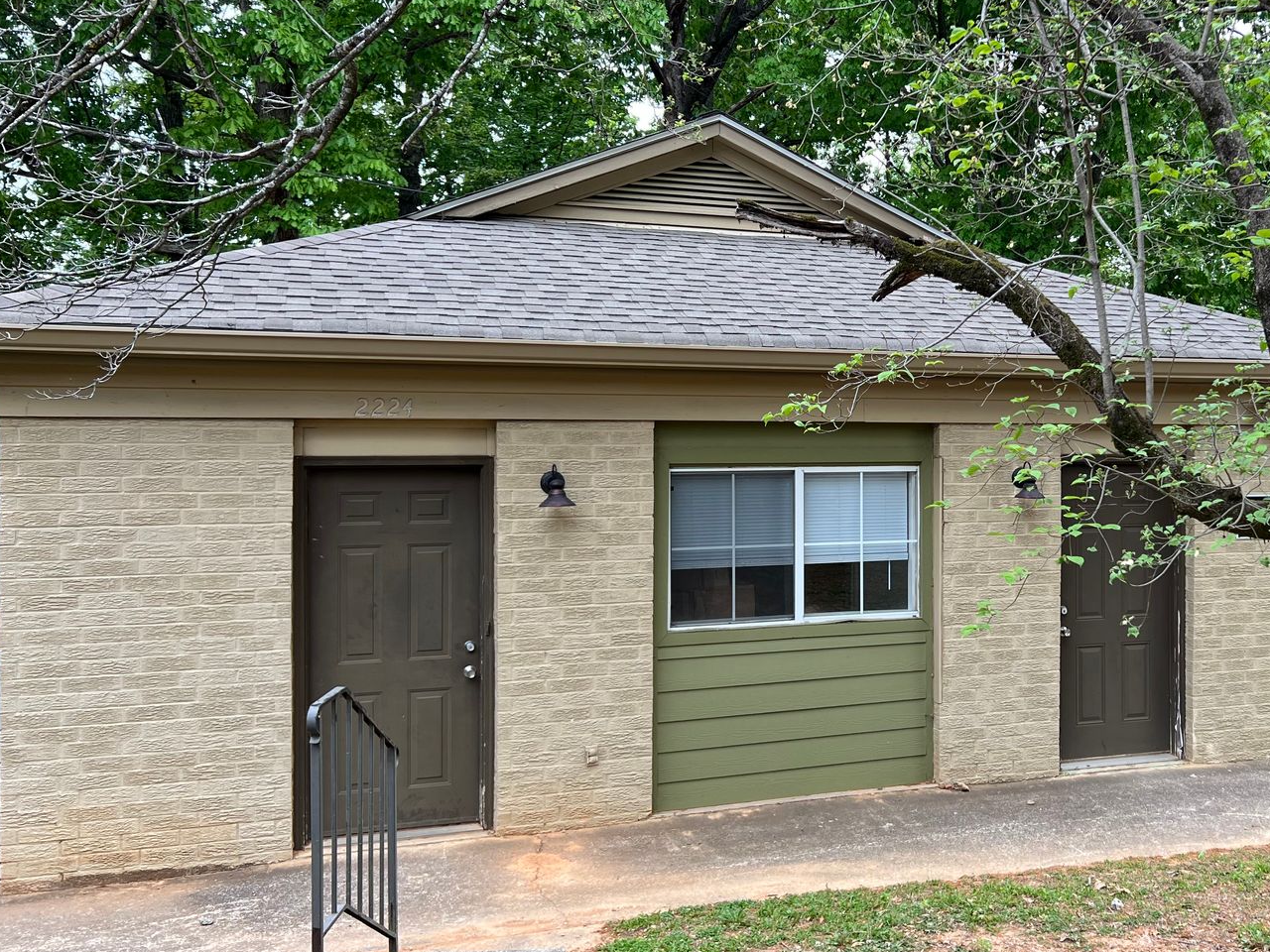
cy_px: 435
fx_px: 1431
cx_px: 942
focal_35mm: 39
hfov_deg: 46.3
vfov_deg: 36.8
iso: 40
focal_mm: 5.7
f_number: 1.5
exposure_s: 1/272
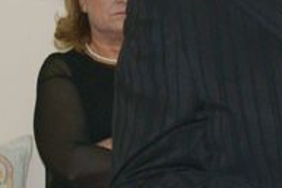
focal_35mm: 218
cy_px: -153
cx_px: 323
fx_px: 1709
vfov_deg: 6.2
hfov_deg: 9.3
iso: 400
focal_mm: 35
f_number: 5.6
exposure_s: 1/60
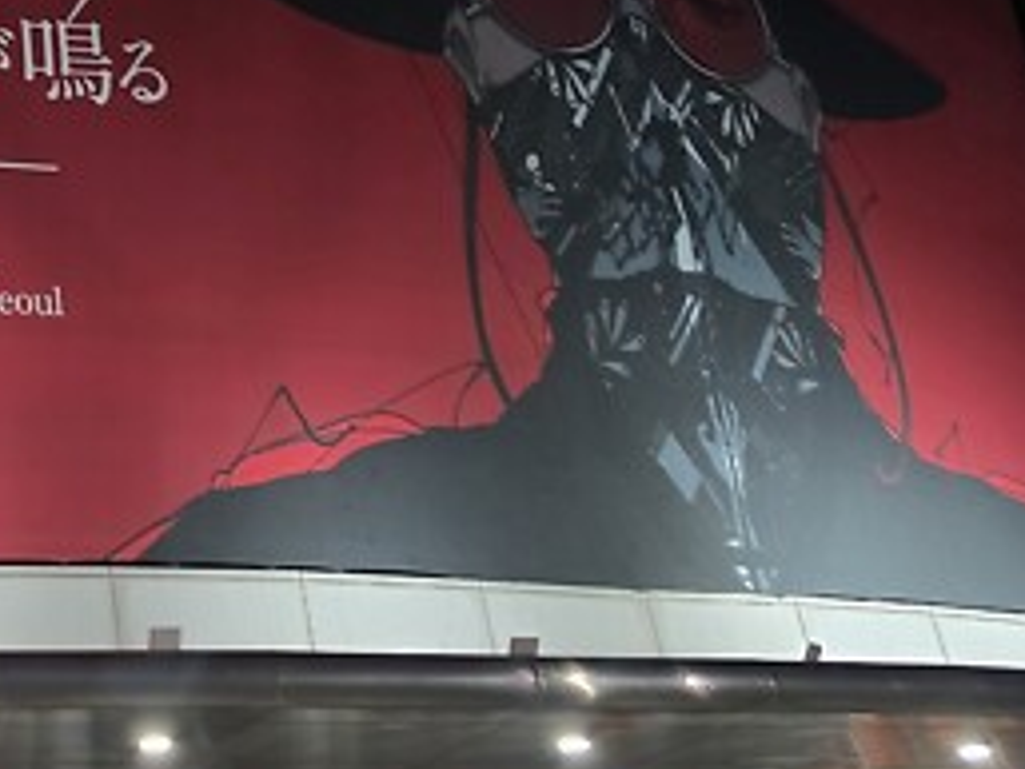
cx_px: -132
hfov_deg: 29.2
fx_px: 1748
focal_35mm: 59
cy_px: 30
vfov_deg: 23.9
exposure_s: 1/29.5
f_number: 1.4
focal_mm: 6.5
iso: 400
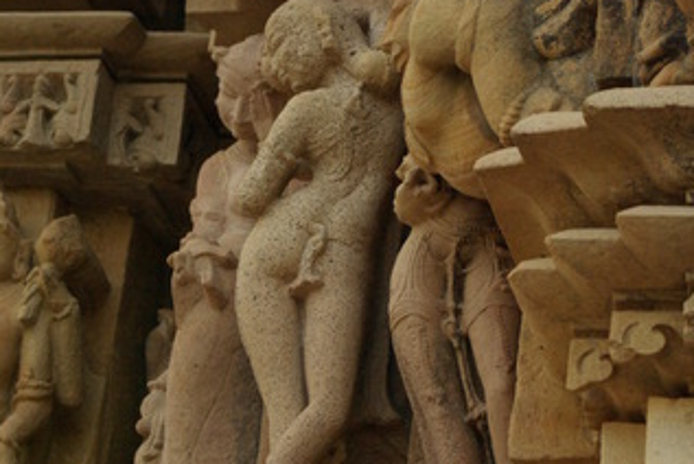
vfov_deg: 11.0
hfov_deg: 16.4
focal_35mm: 125
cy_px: 287
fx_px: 2407
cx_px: 348
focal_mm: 55
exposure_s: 1/30
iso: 800
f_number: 5.6
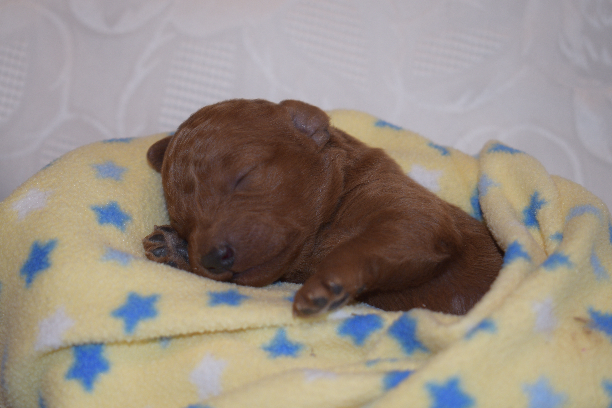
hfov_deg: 28.1
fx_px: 1224
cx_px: 306
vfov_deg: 18.9
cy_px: 204
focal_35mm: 72
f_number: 5.3
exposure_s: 1/30
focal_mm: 48
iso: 280
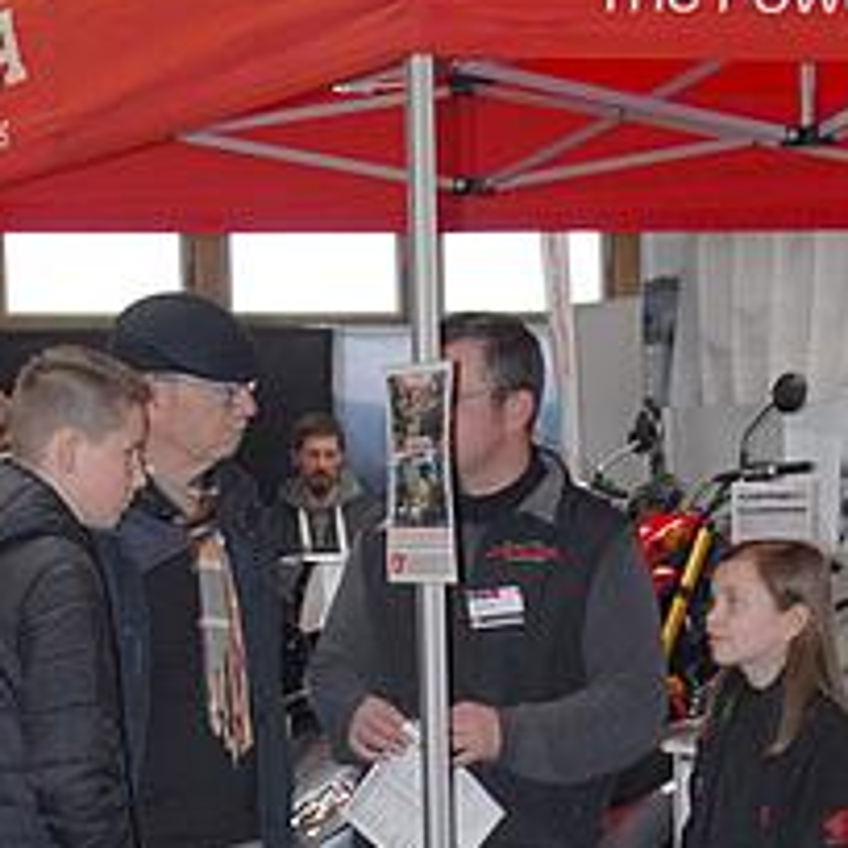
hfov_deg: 14.9
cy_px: 973
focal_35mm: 117
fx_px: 3243
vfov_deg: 14.5
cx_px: 324
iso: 200
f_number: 4
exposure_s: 1/60
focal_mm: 26
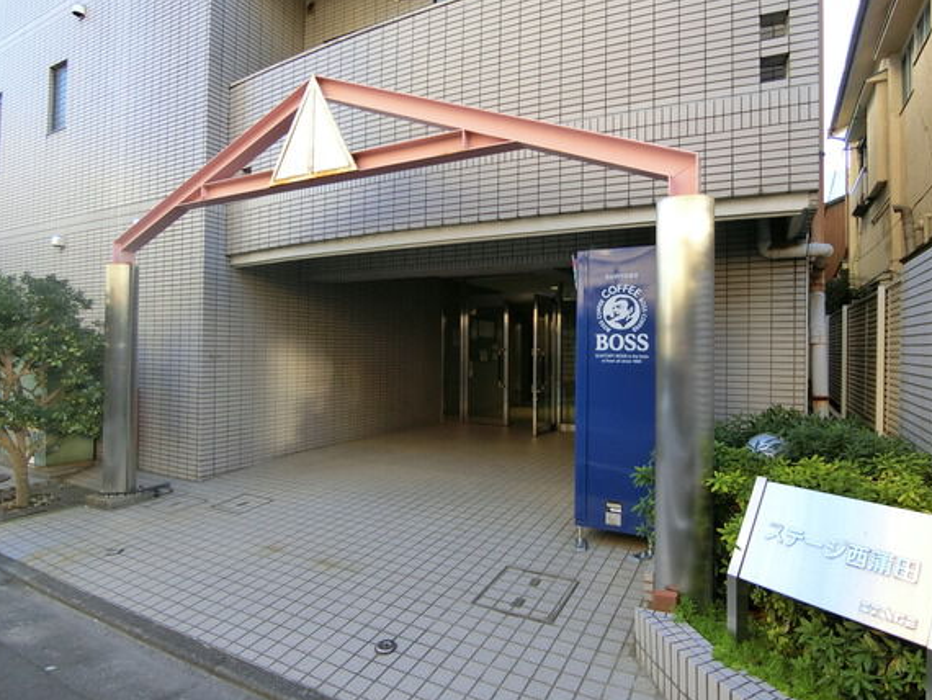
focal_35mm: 20
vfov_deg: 66.0
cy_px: 350
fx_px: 539
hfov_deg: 81.7
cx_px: 473
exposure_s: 1/125
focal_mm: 4.06
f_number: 2.7
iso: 100
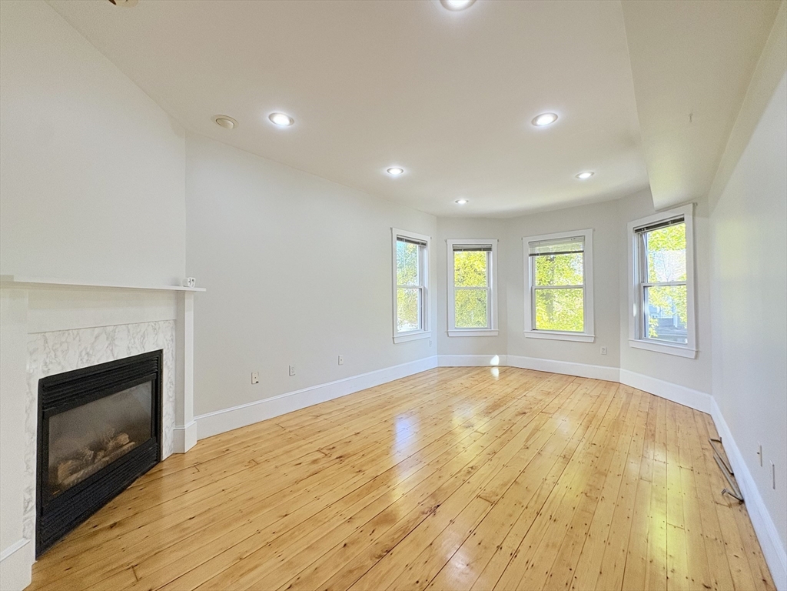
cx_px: 394
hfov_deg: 102.1
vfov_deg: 85.7
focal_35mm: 14
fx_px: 318
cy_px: 296
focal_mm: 2.22
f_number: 2.2
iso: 100
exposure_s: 1/131
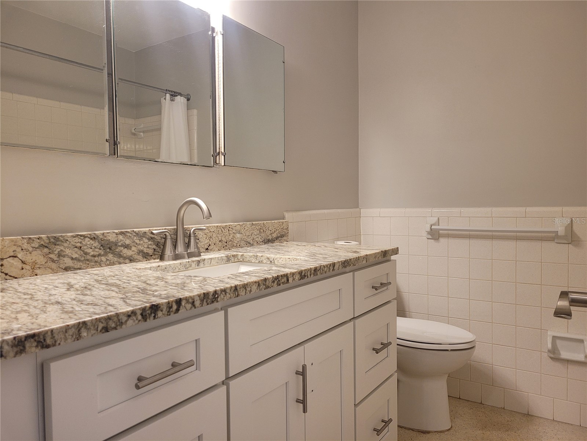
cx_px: 294
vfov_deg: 53.1
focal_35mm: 26
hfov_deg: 67.3
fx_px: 441
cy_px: 220
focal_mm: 5.4
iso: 200
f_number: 1.8
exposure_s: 1/120
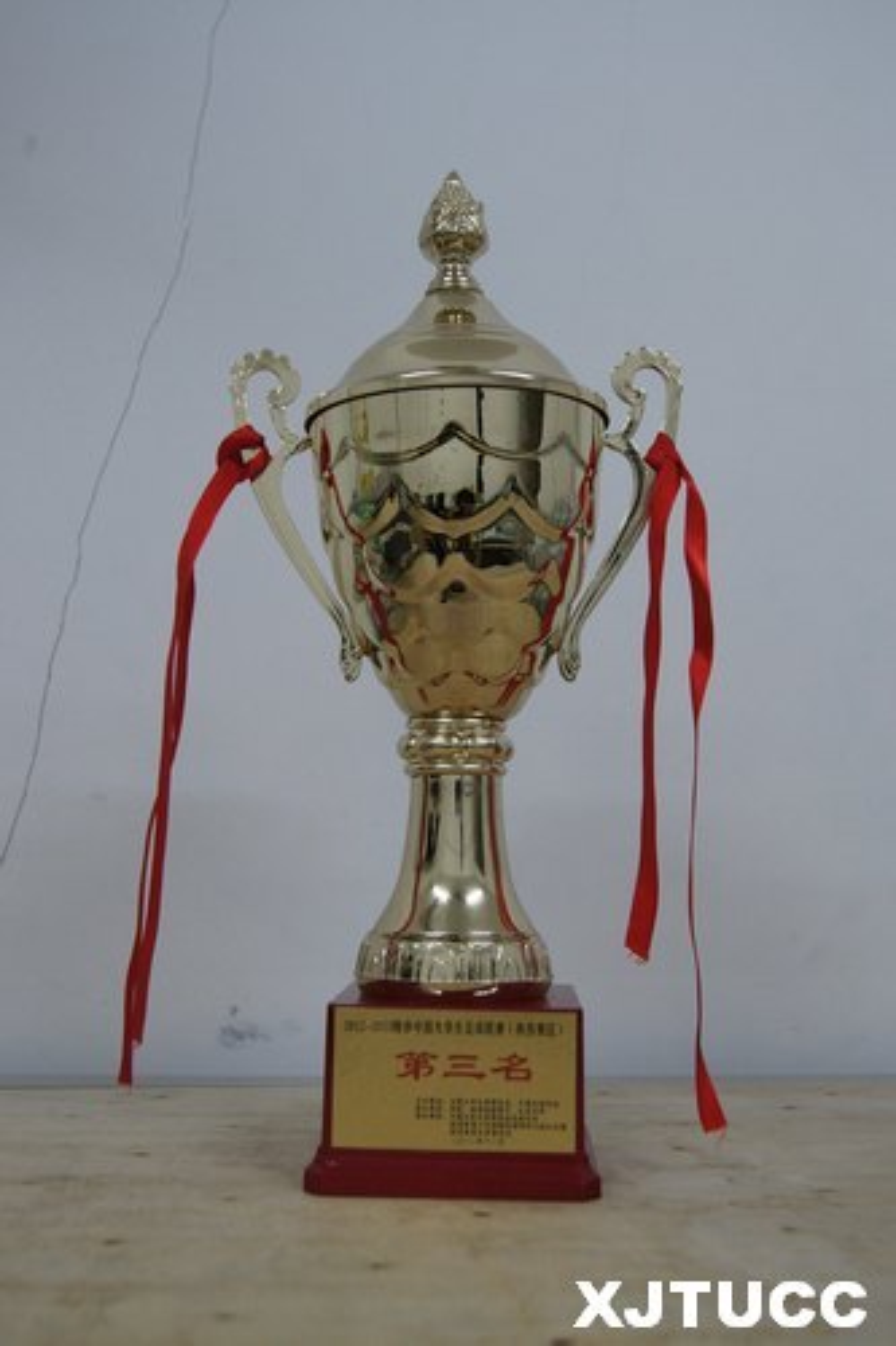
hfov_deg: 34.2
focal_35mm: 39
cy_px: 673
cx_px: 448
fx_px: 1457
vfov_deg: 49.6
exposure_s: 1/50
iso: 800
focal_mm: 26
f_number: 4.5
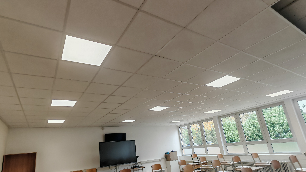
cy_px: 102
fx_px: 162
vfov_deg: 55.5
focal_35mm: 20
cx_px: 139
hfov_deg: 86.4
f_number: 2.2
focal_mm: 1.96
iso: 64
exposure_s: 1/100
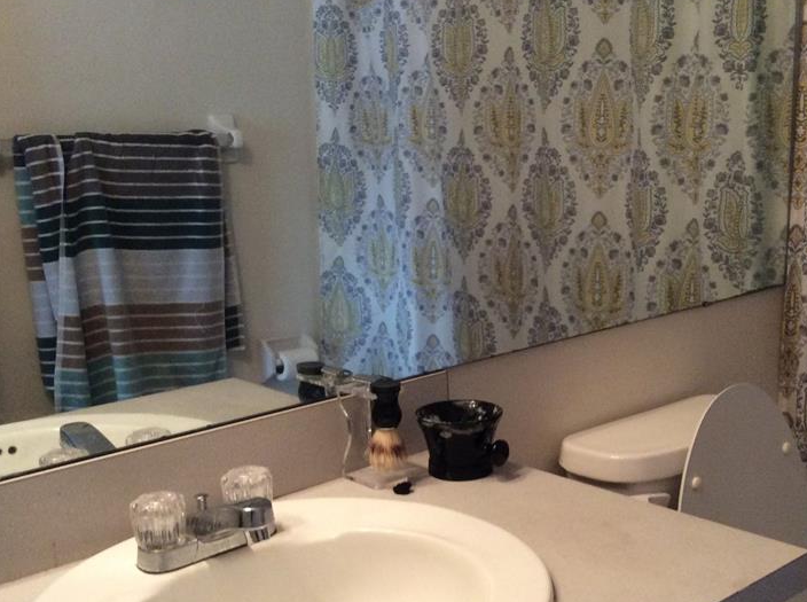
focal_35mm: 48
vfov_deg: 30.1
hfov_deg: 39.6
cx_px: 472
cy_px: 354
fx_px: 1117
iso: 200
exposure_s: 1/24
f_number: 2.4
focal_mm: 3.3
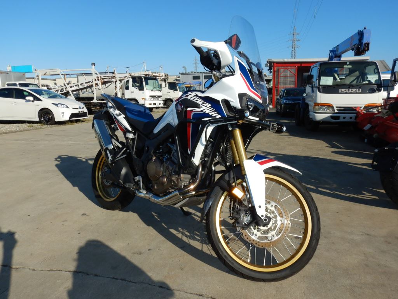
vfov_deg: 56.8
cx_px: 199
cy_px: 150
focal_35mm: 24
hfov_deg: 71.6
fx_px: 276
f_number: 4.1
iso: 125
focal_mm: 4.3
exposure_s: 1/1250
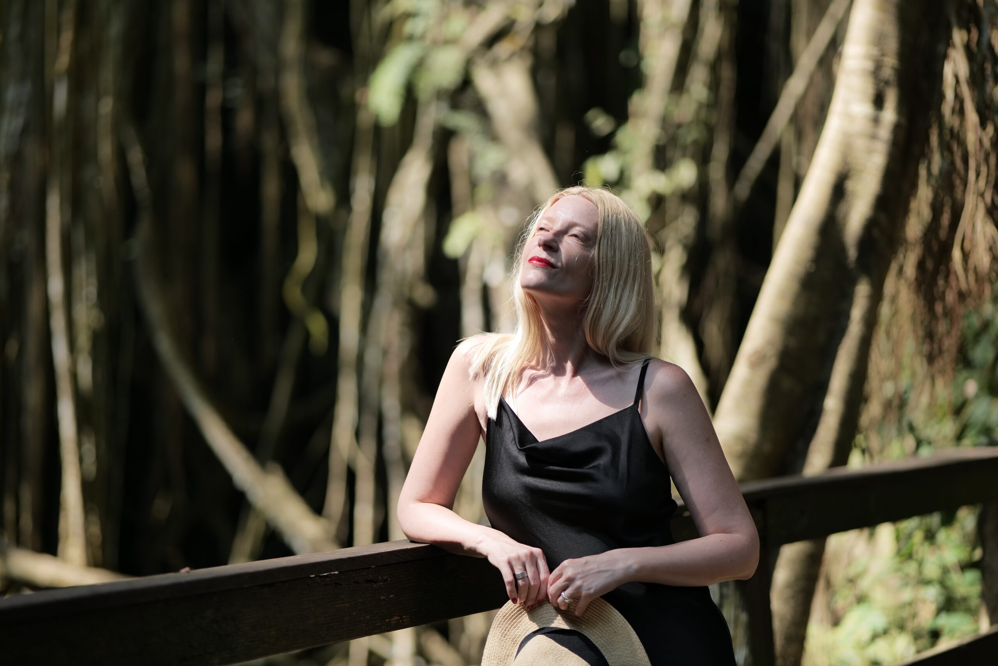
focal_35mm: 85
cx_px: 499
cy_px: 333
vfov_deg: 16.1
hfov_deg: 23.9
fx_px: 2356
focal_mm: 85
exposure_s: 1/800
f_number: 1.8
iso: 100
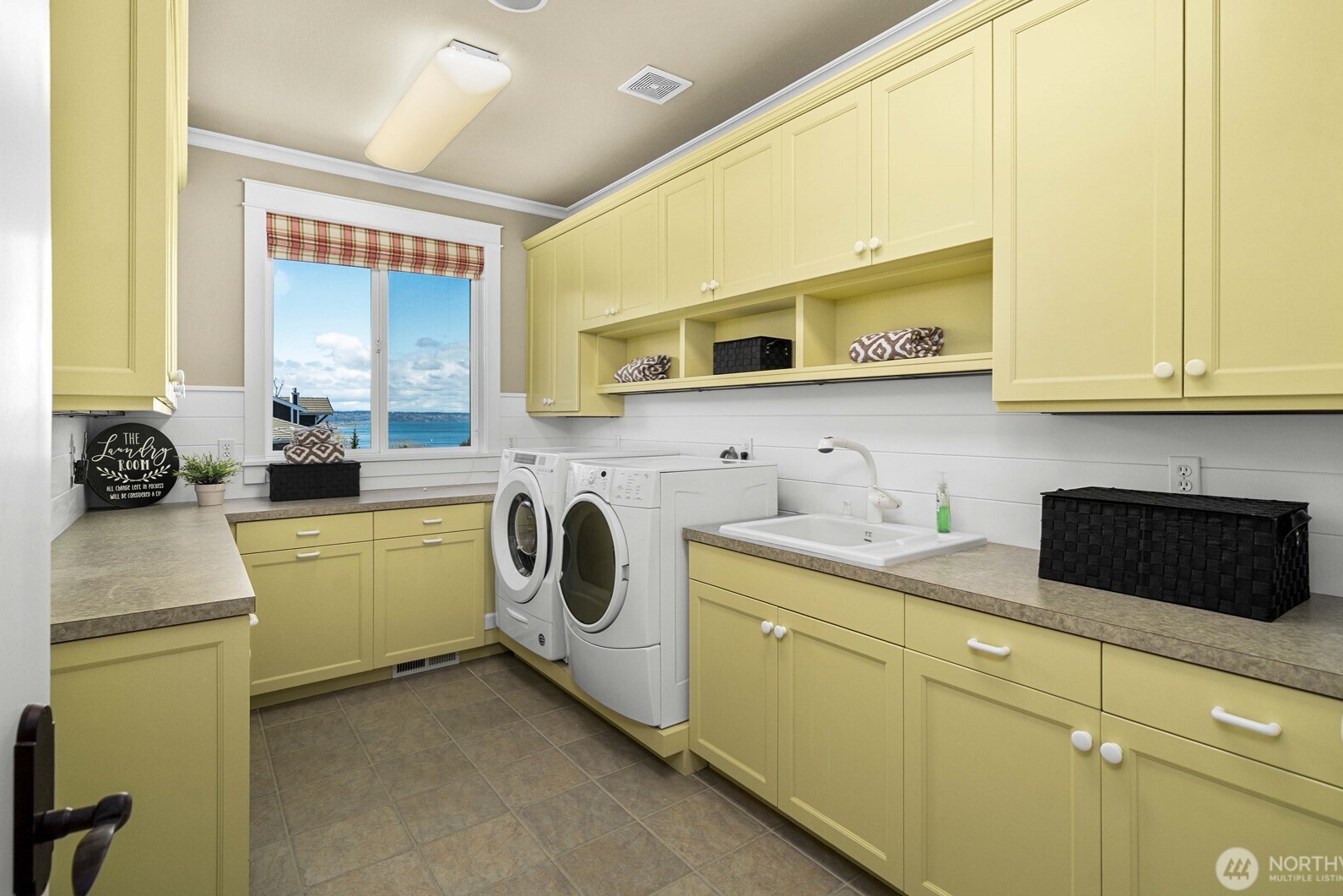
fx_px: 597
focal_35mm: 16
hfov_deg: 96.7
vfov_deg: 73.7
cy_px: 424
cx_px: 705
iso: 320
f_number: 6.7
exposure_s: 1/30
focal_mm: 15
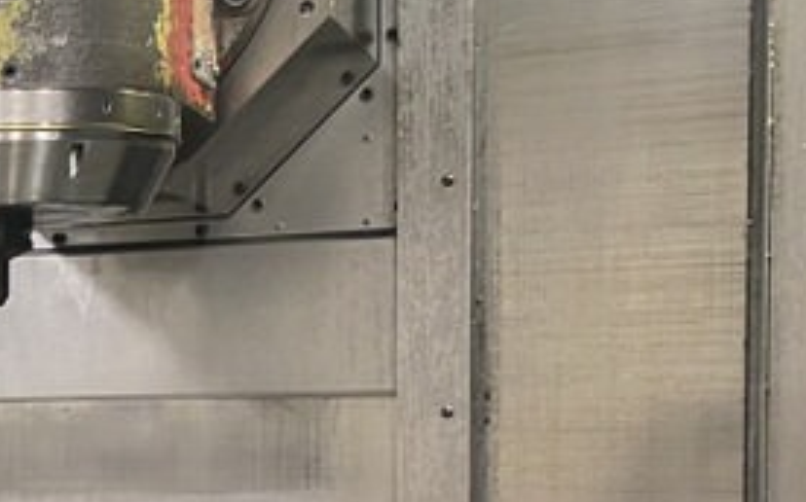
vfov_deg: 13.4
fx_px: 2107
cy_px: 537
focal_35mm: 96
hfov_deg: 18.3
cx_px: -529
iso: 160
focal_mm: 4.25
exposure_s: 1/60
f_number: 1.8
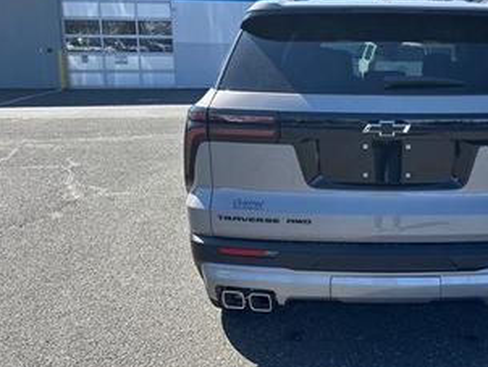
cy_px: 154
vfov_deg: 35.9
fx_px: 564
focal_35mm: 40
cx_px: 391
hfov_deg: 44.5
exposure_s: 1/1639
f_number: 1.78
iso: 80
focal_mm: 6.86
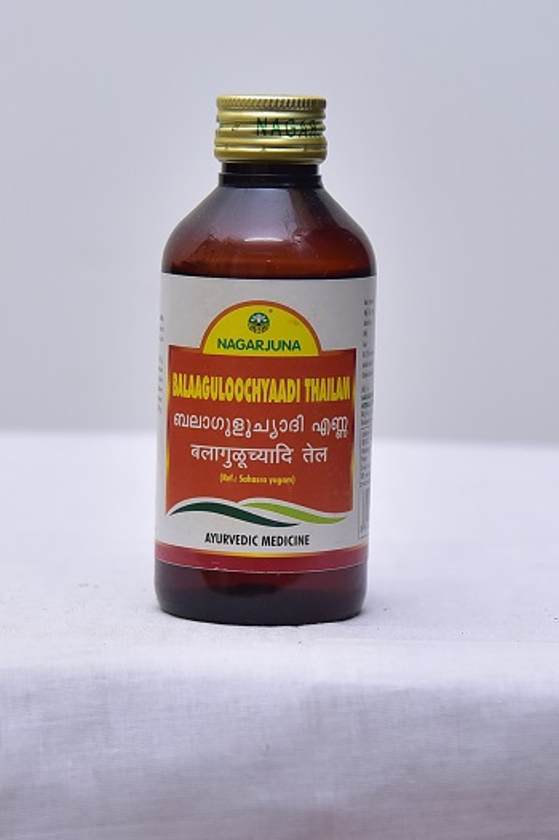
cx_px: 280
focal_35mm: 66
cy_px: 420
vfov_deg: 30.5
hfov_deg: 20.6
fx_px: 1539
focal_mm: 66
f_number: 4
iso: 1250
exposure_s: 1/160
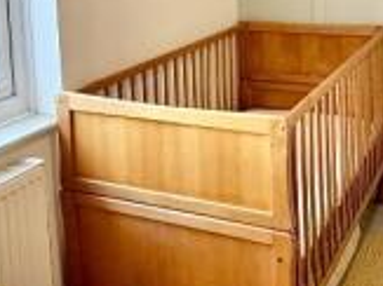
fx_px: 553
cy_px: -67
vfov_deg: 25.7
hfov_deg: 38.0
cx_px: 241
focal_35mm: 50
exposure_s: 1/100
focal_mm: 2.22
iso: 200
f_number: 2.2
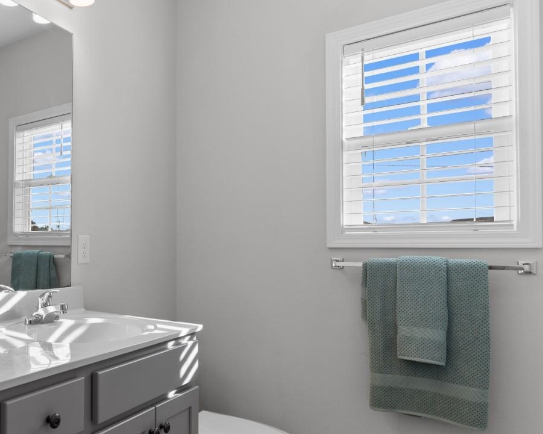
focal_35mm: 27
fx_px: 434
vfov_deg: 53.1
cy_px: 240
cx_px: 60
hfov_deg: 55.9
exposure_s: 1/50
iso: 100
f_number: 4.8
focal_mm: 11
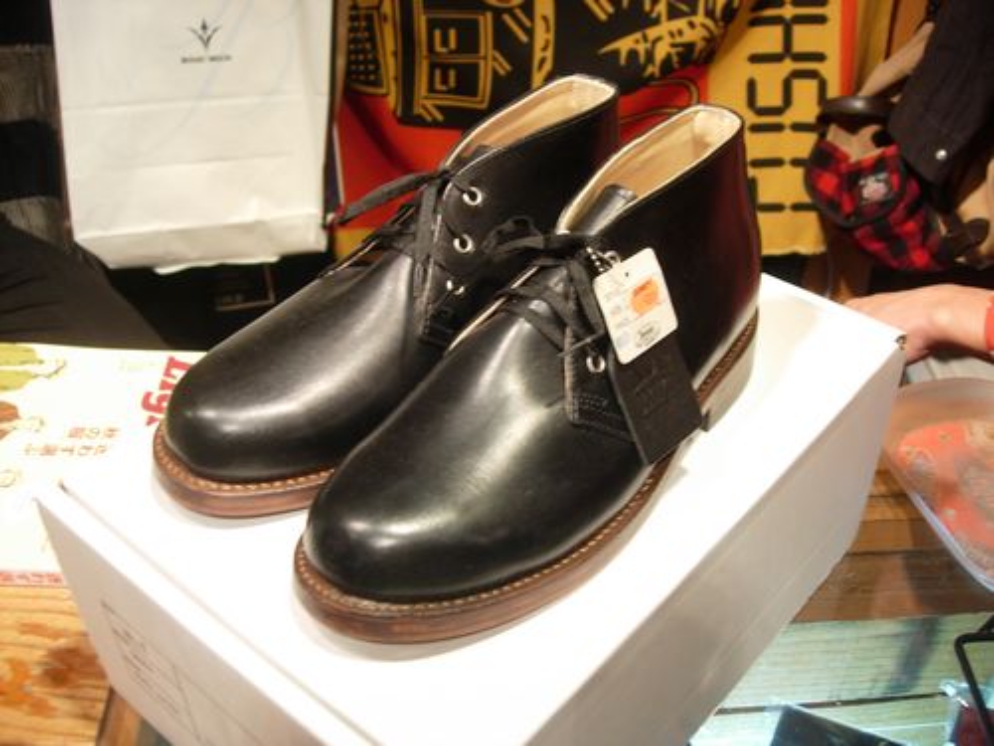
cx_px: 497
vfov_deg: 37.7
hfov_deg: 49.0
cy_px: 373
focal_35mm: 38
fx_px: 1091
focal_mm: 7.8
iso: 64
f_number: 2.8
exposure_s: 1/4.1
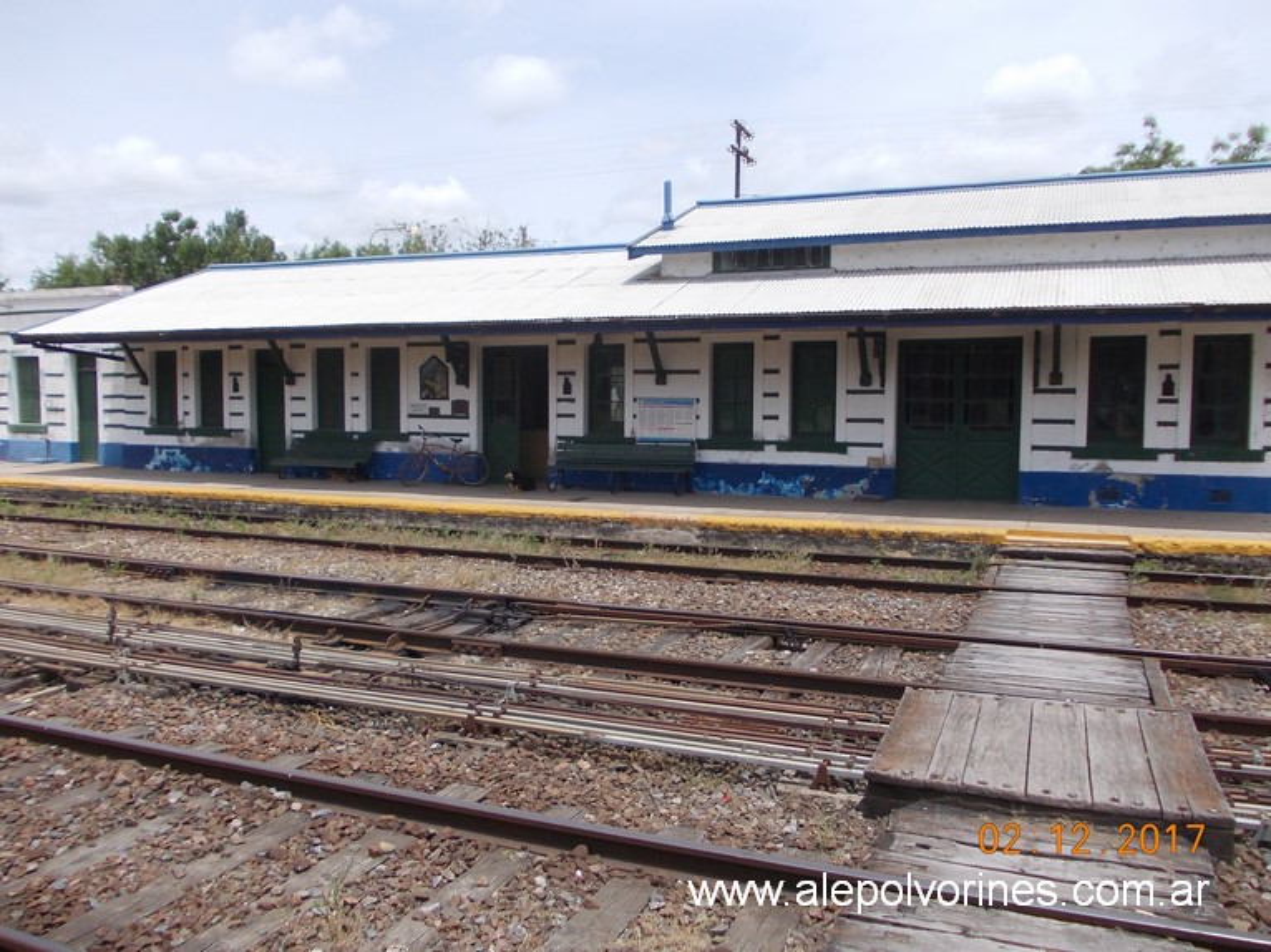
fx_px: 1028
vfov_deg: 49.7
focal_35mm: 28
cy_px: 476
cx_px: 636
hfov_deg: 63.5
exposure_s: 1/400
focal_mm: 4
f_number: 5.4
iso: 80
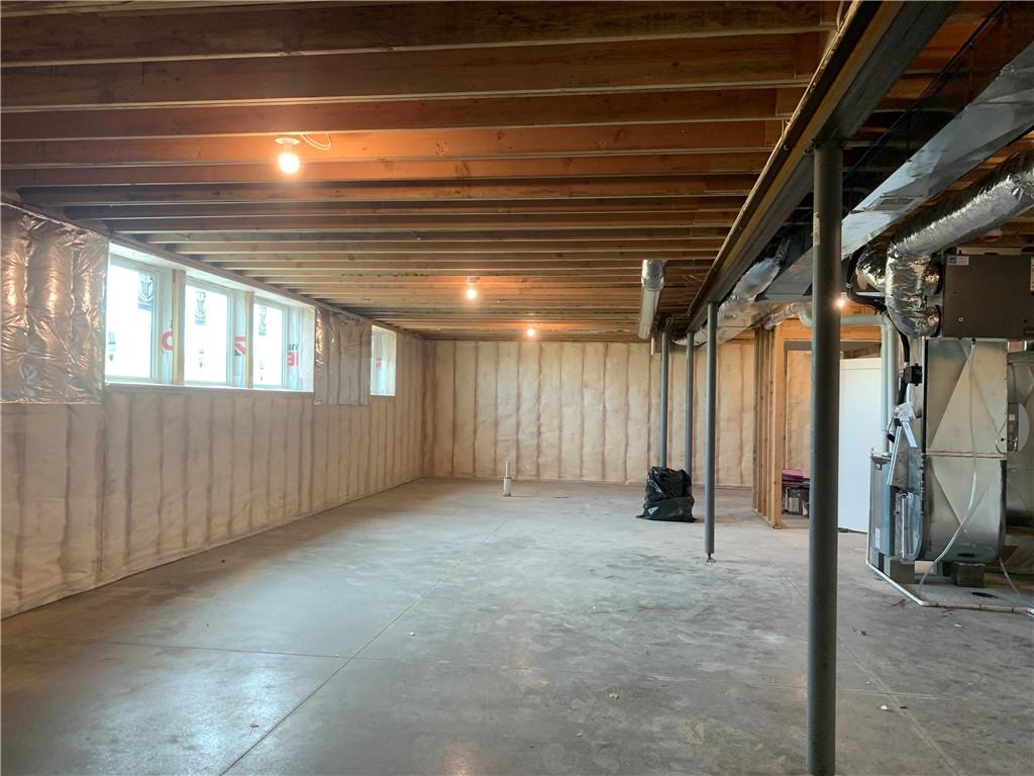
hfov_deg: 67.3
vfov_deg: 53.1
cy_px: 388
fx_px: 777
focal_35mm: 26
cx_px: 517
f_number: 1.8
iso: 125
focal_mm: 4.25
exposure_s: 1/60
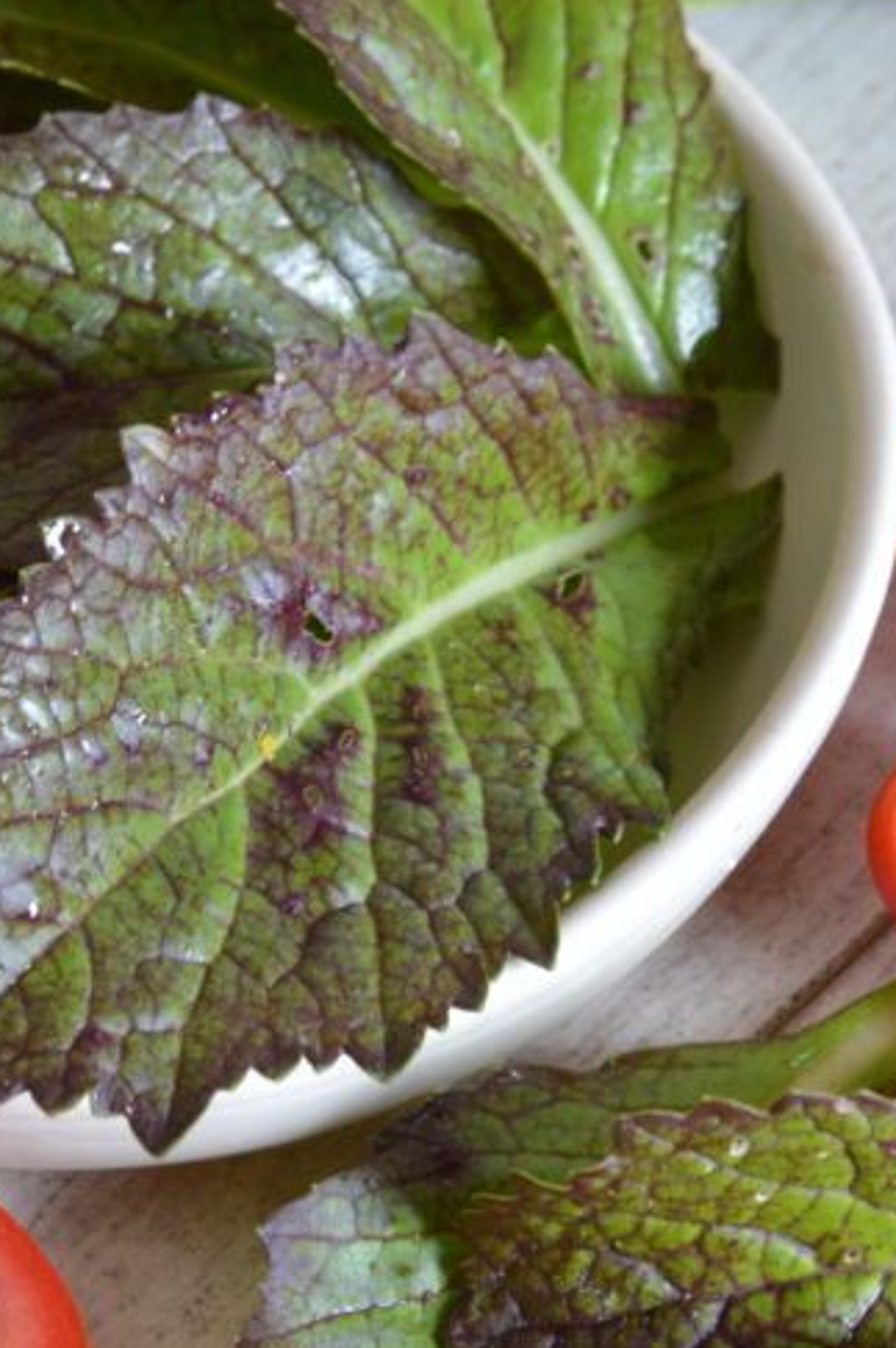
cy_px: 255
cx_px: 173
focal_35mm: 237
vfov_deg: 8.7
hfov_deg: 5.8
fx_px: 8868
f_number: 9
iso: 400
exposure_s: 1/160
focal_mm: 75
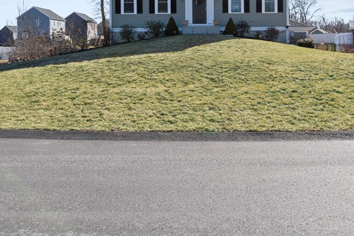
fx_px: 364
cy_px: 39
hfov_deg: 51.8
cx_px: 190
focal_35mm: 37
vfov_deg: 34.6
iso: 100
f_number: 6.3
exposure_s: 1/320
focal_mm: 12
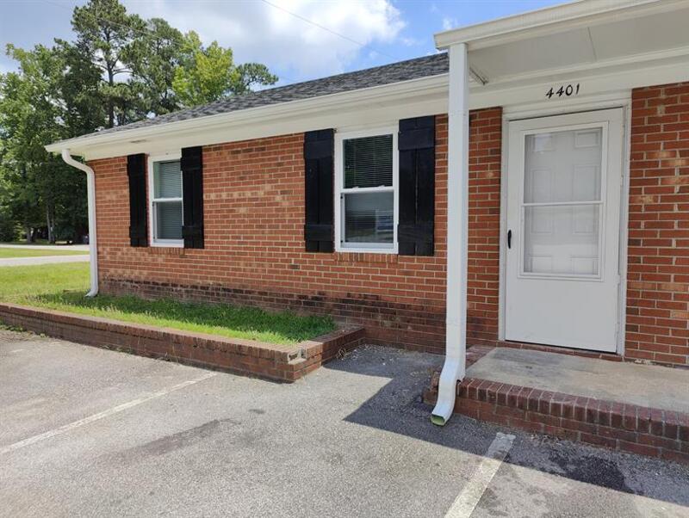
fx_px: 458
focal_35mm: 23
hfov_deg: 73.9
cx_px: 344
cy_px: 259
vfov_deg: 59.0
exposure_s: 1/2539
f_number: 1.8
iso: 50
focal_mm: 6.06
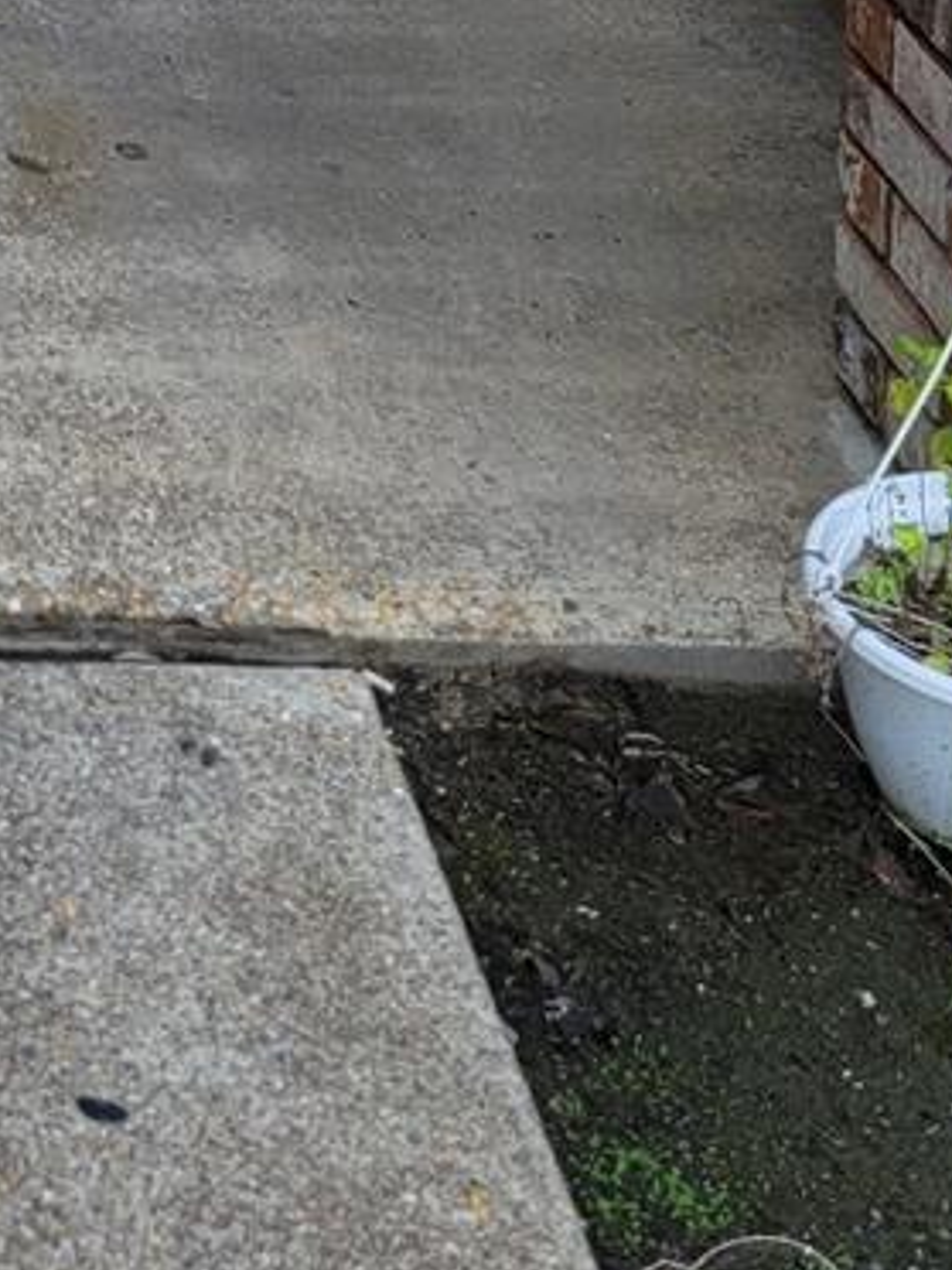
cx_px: -744
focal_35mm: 99
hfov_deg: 13.5
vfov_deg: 16.6
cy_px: -1014
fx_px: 3630
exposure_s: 1/120
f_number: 1.8
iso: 50
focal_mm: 6.7
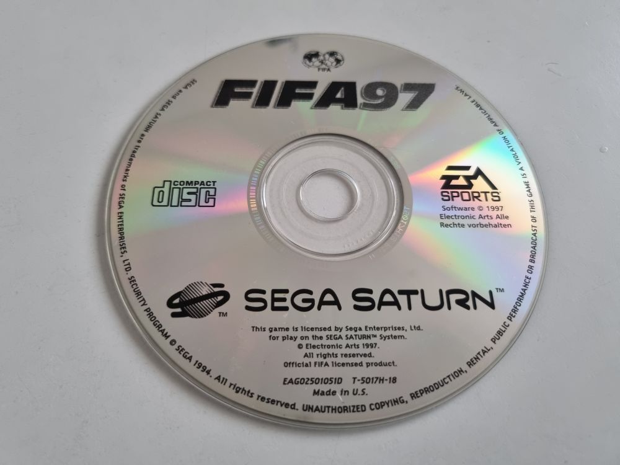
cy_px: 232
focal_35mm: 26
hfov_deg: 67.3
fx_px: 466
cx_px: 310
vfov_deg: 53.1
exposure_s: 1/50
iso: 400
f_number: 1.8
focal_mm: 5.4
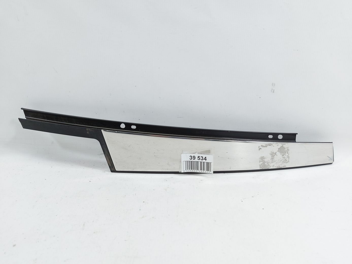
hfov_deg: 71.6
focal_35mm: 24
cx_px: 176
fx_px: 244
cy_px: 132
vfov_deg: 56.8
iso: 50
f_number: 1.8
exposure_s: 1/60
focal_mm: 5.23
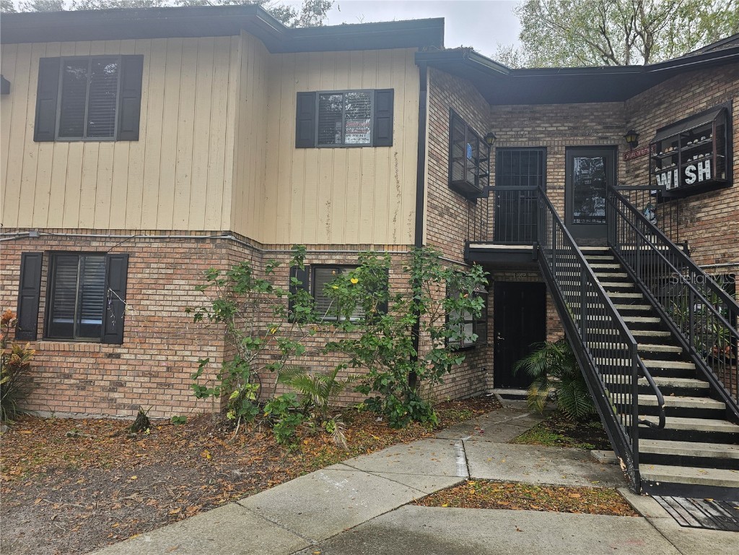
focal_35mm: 23
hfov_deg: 73.9
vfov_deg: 58.9
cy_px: 278
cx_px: 370
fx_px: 491
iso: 25
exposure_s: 1/180
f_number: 1.7
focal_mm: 6.3
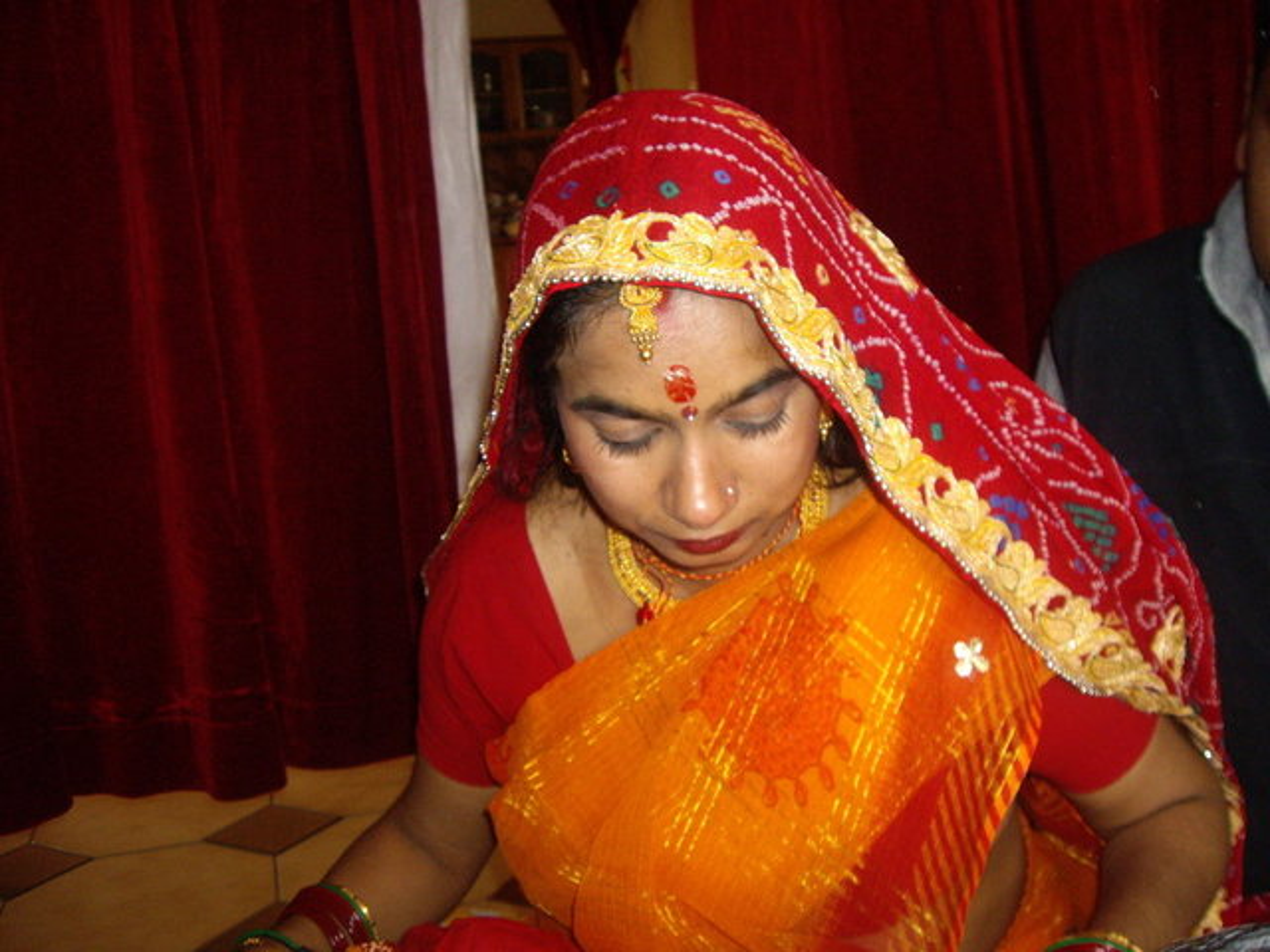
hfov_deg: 49.0
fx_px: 1394
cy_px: 476
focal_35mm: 38
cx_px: 635
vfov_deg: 37.7
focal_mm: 6.2
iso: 200
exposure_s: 1/40
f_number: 2.7
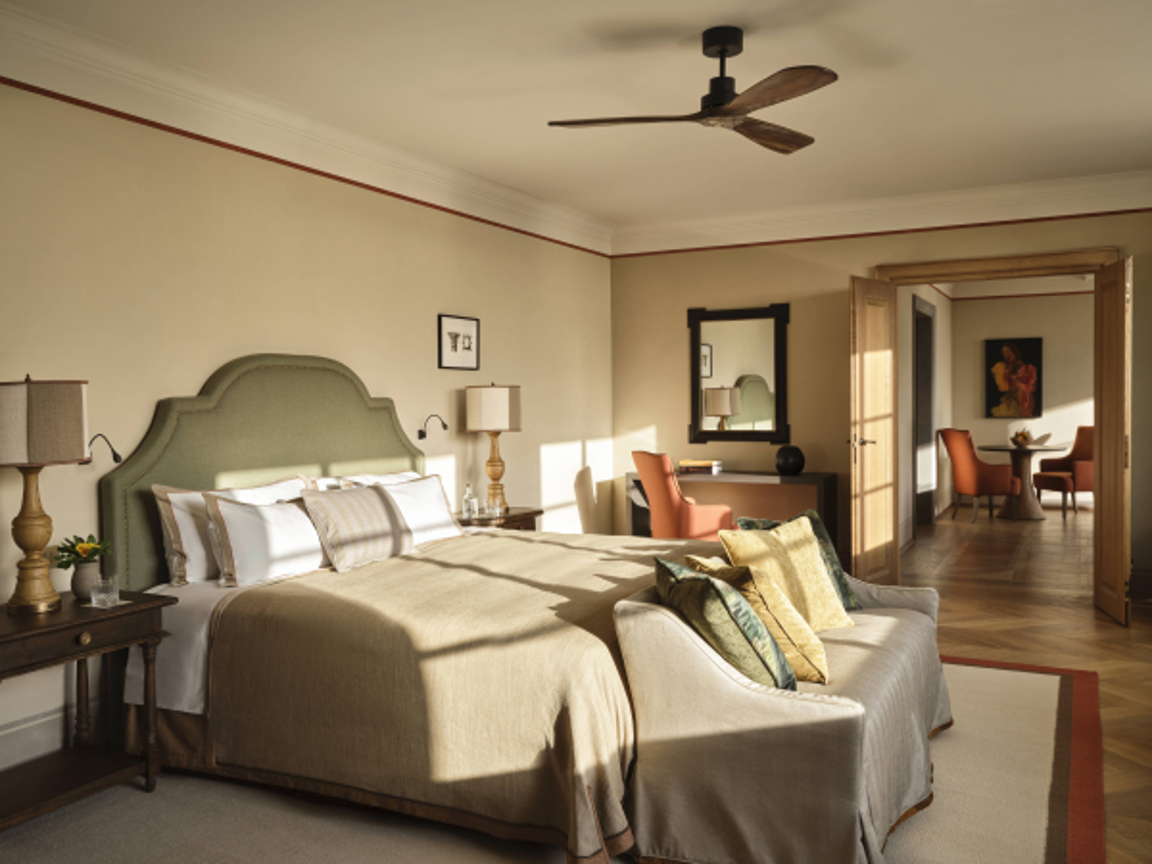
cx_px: 576
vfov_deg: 48.2
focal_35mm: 29
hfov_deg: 61.7
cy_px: 432
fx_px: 965
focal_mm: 36.9
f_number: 16
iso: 400
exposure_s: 1/15
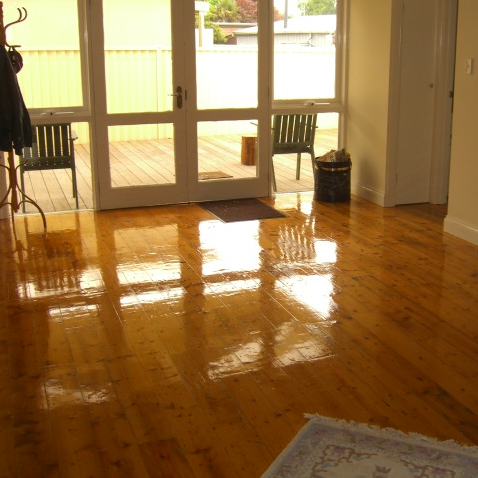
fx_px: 703
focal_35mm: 45
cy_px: 239
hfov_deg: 37.4
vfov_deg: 37.6
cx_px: 295
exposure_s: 1/100
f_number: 2.8
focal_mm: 7.9
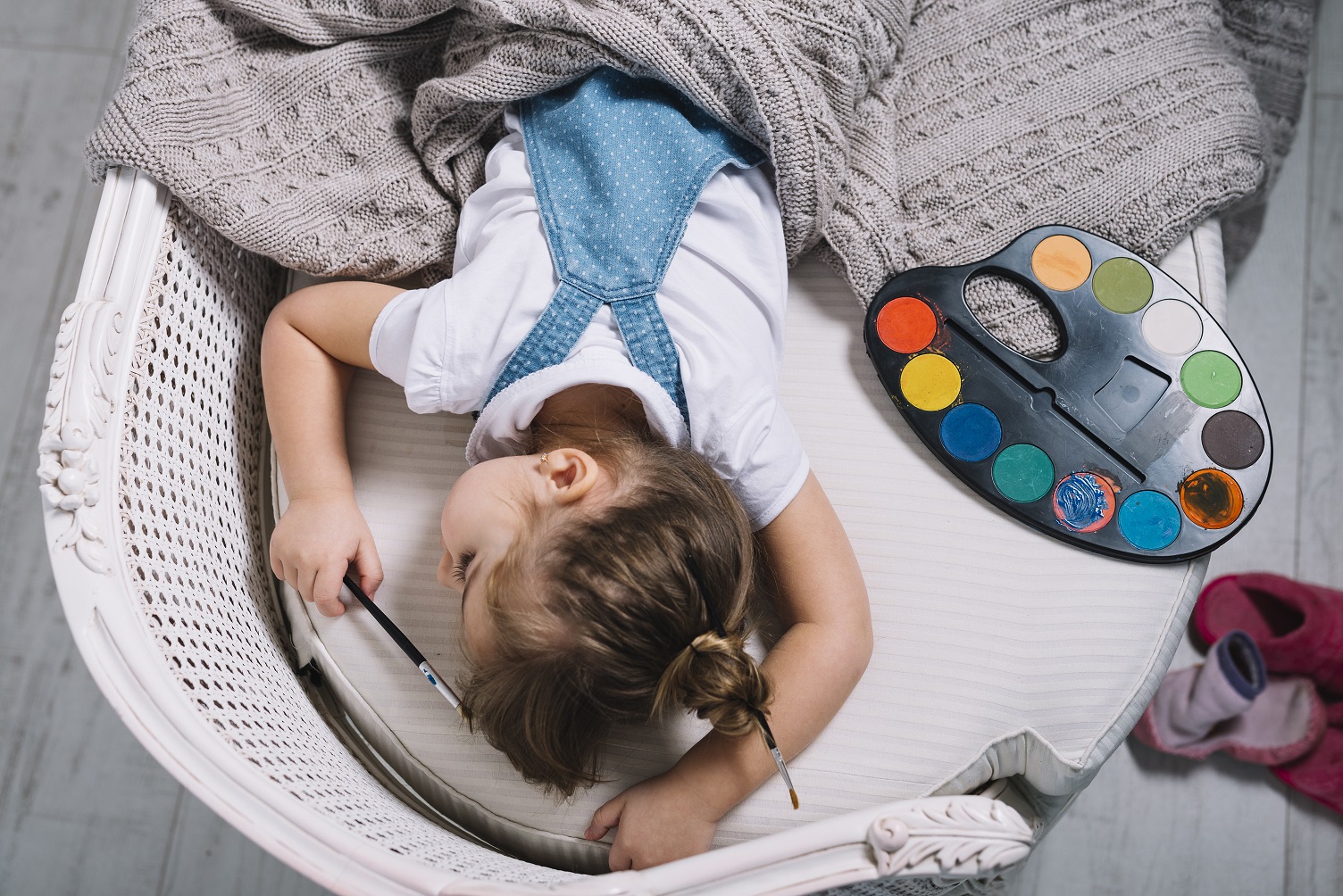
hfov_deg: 39.6
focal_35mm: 50
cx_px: 672
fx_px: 1866
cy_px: 448
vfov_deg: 27.0
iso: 100
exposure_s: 1/125
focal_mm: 50
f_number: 3.5
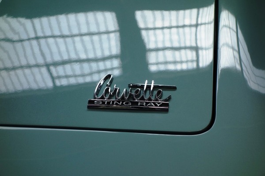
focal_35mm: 100
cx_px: 132
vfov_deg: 13.7
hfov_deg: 20.4
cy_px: 88
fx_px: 736
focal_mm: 37.1
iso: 125
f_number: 5.6
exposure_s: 1/100
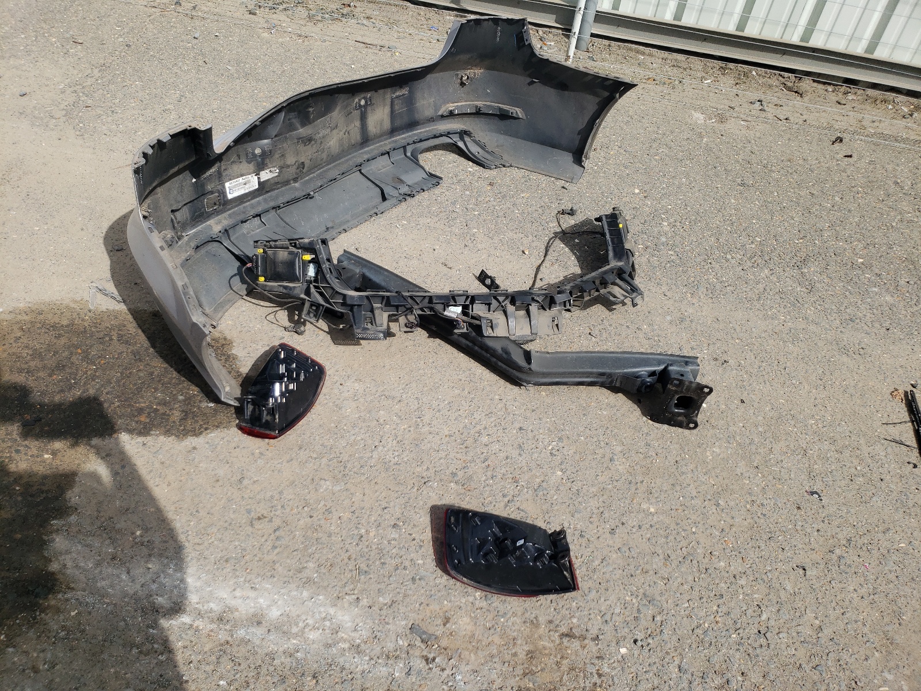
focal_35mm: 26
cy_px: 346
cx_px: 460
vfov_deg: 53.1
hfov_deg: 67.3
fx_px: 692
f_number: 1.5
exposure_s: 1/3333
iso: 50
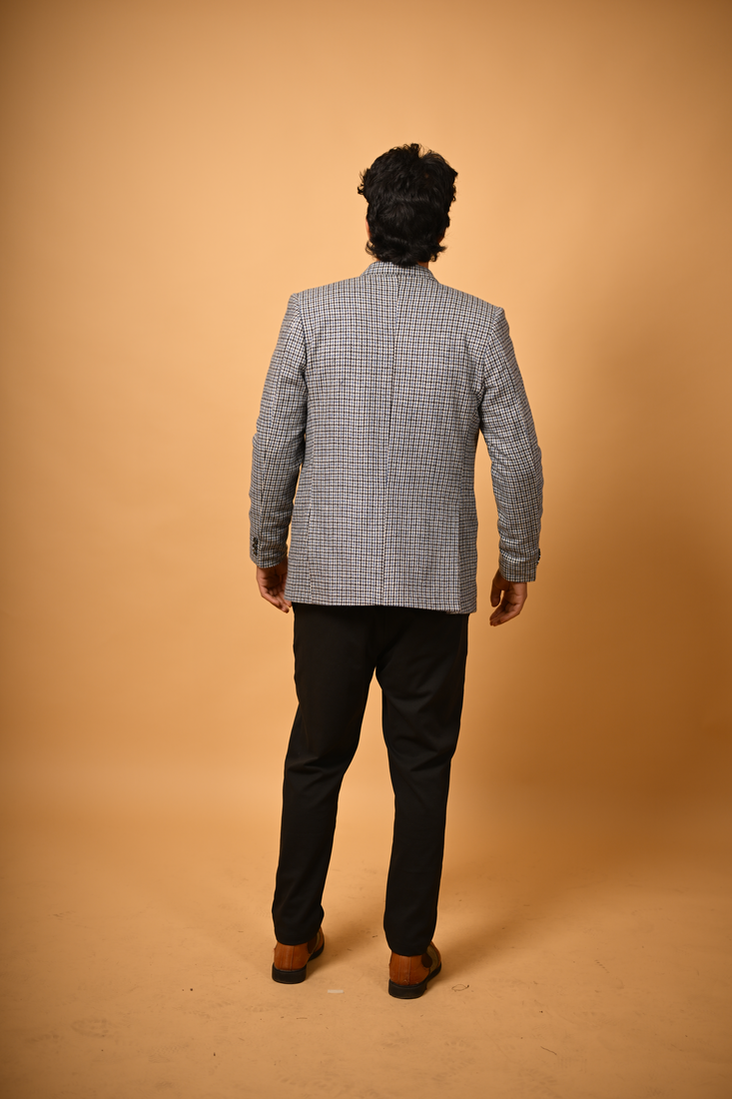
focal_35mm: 50
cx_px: 366
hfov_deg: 27.0
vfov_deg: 39.6
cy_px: 550
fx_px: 1525
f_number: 2.2
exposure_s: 1/1000
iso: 160
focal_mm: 50
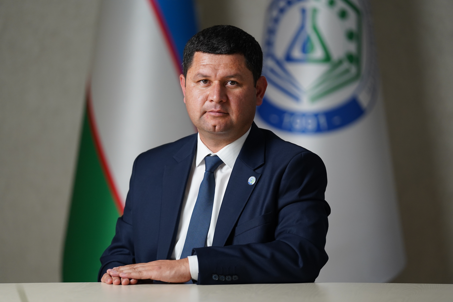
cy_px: 151
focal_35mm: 167
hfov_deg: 12.3
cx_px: 226
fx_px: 2101
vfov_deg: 8.2
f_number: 2.8
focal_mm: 167
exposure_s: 1/400
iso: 1600
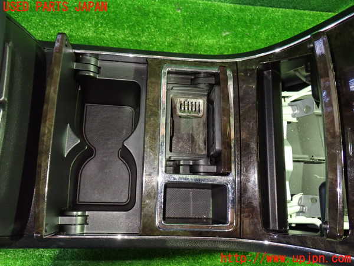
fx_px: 307
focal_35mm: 30
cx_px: 177
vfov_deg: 46.8
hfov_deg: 60.0
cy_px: 133
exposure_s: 1/20
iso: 800
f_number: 2.3
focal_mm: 5.4
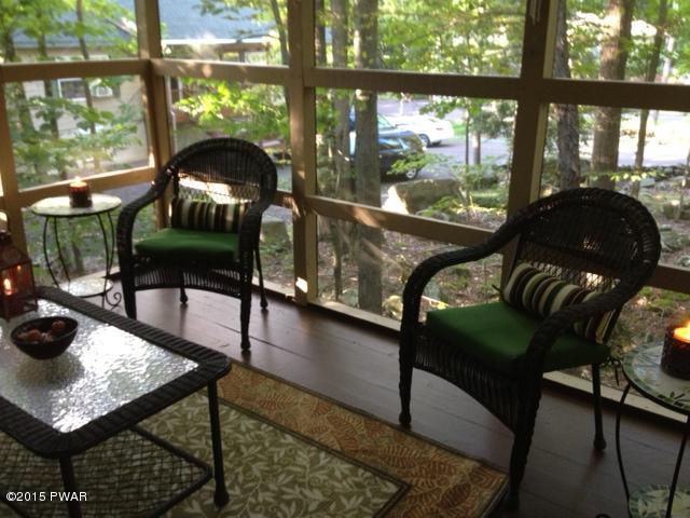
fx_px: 698
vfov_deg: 40.7
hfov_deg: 52.6
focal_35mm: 35
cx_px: 345
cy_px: 259
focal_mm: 4.28
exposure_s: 1/20
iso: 160
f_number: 2.4
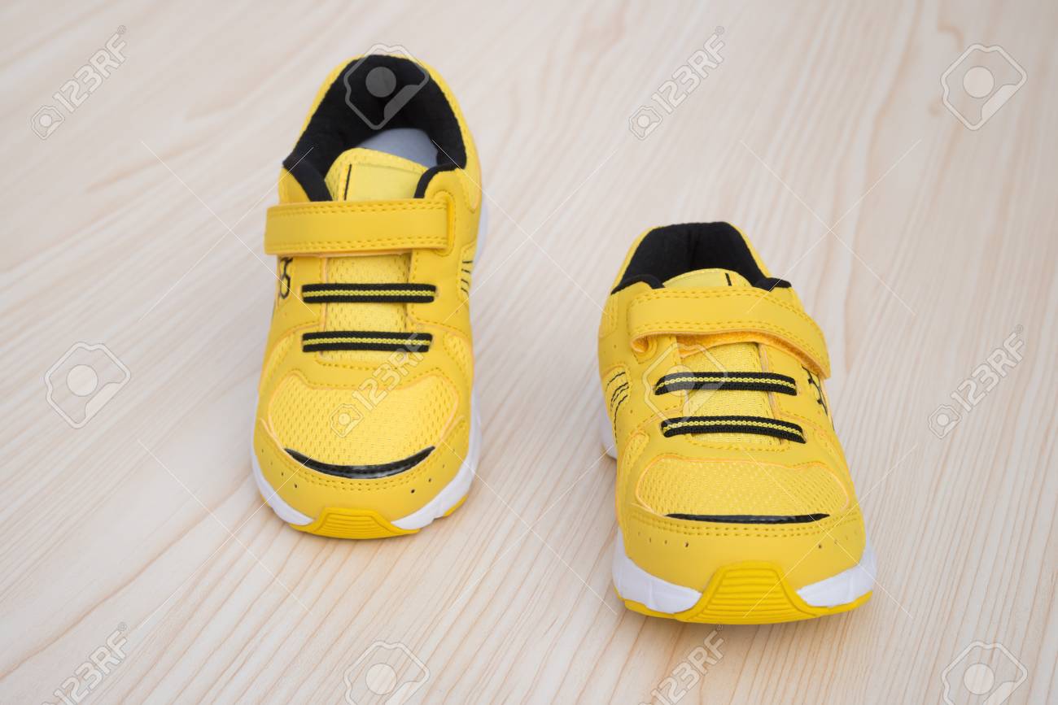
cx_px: 529
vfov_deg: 22.6
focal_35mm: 60
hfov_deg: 33.4
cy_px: 352
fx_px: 1763
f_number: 13
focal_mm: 60
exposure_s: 1/400
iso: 400
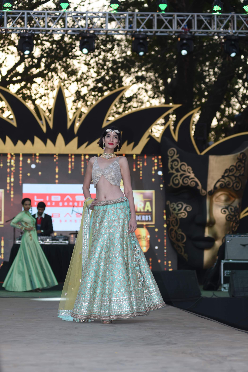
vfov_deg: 23.6
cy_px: 186
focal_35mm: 86
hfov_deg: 15.9
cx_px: 124
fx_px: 888
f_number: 4
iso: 100
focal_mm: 86
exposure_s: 1/200
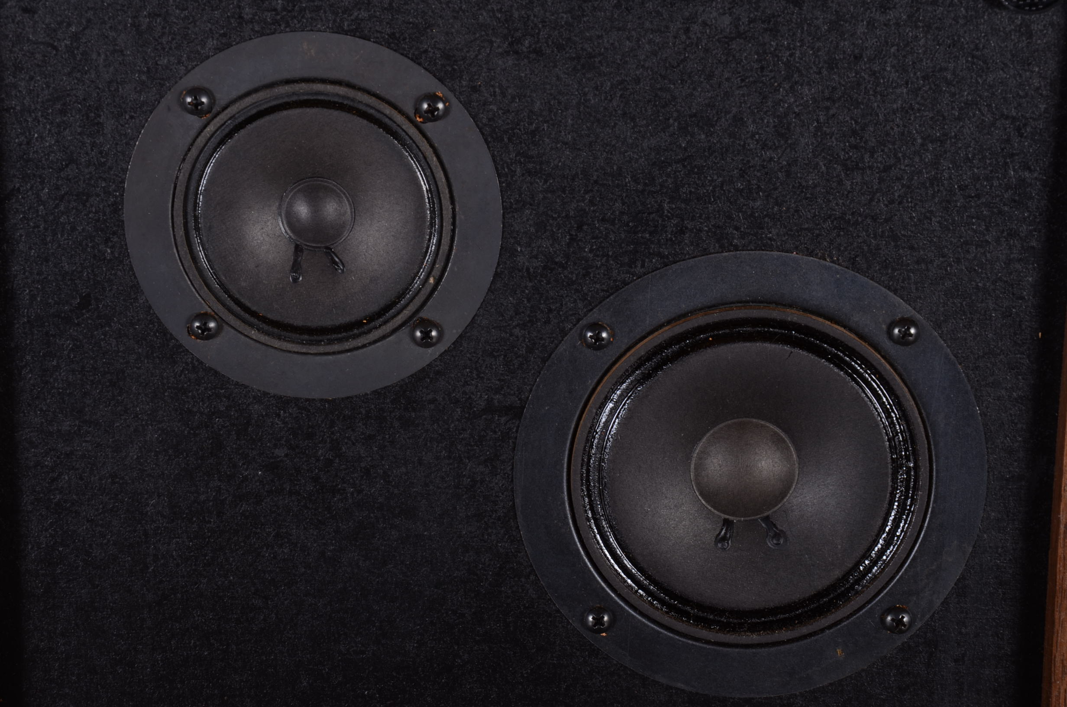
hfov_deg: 20.7
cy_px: 354
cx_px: 534
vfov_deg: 13.8
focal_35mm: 99
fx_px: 2928
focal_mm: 66
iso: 160
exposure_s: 1/100
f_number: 13
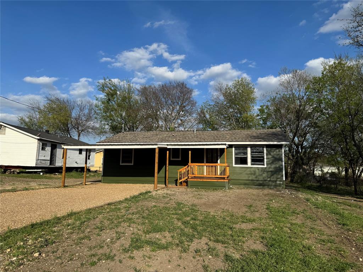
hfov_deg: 71.6
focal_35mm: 24
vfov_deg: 56.8
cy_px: 136
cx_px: 182
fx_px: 252
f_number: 1.78
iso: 80
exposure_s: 1/4950
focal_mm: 6.76
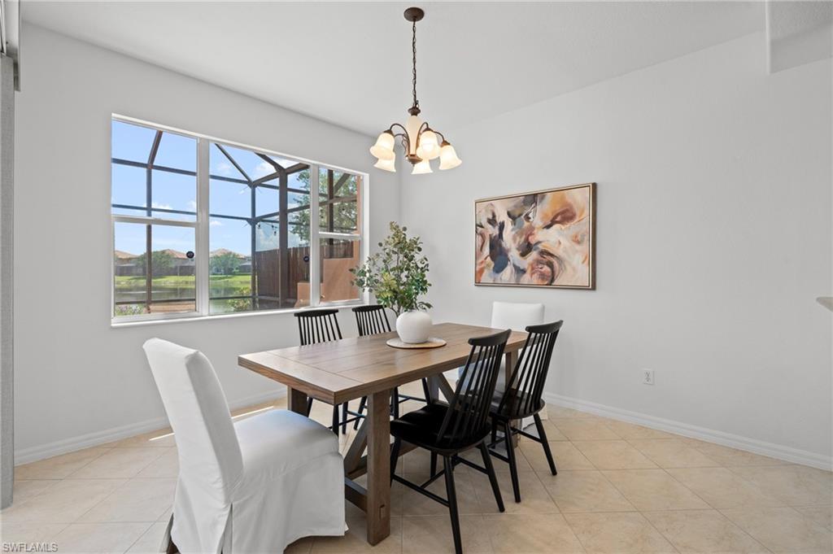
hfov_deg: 96.8
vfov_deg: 73.7
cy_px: 277
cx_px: 416
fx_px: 370
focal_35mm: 16
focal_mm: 16
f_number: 9
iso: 200
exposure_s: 1/4
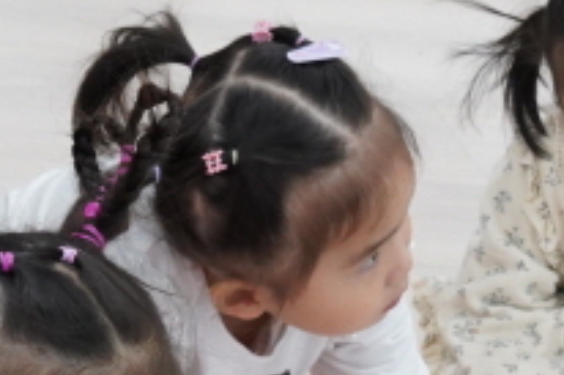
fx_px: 3898
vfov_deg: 5.5
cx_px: 170
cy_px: 42
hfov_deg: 8.3
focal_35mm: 249
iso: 2500
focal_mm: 41
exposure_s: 1/125
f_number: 5.6
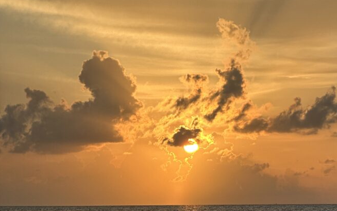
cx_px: 244
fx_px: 1451
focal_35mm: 158
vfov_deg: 8.2
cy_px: 266
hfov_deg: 13.2
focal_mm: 9
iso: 32
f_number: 2.8
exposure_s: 1/717
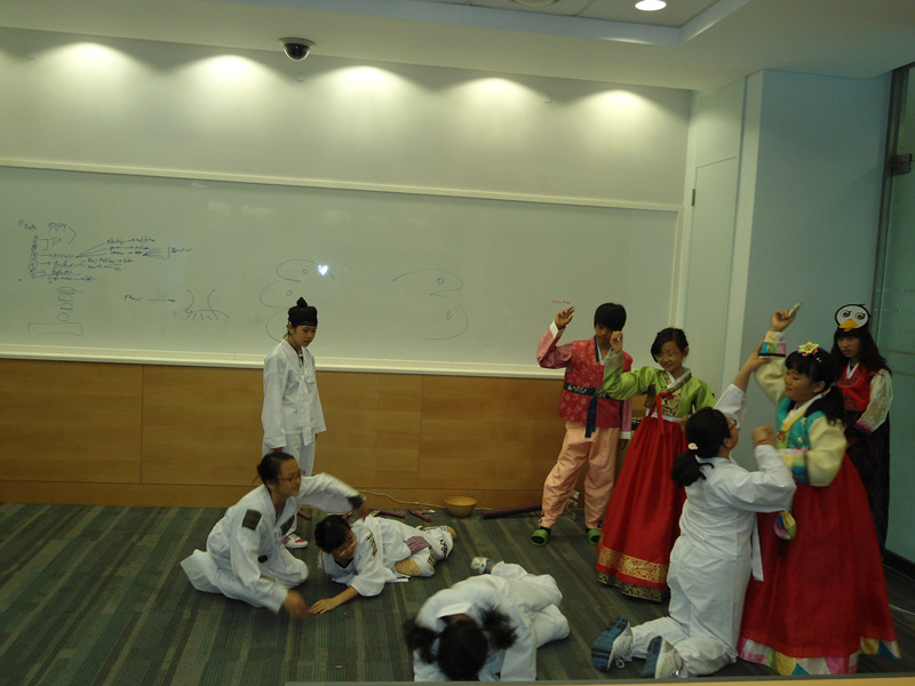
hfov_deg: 58.4
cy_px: 343
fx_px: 819
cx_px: 458
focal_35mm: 31
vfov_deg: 45.4
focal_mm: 5.6
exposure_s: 1/40
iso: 100
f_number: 3
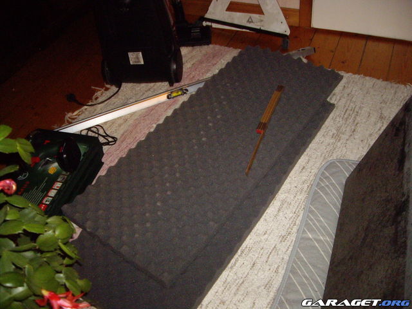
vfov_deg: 37.7
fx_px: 452
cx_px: 206
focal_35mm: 38
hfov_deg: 49.0
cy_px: 154
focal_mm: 6.2
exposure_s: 1/40
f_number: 2.7
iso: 400
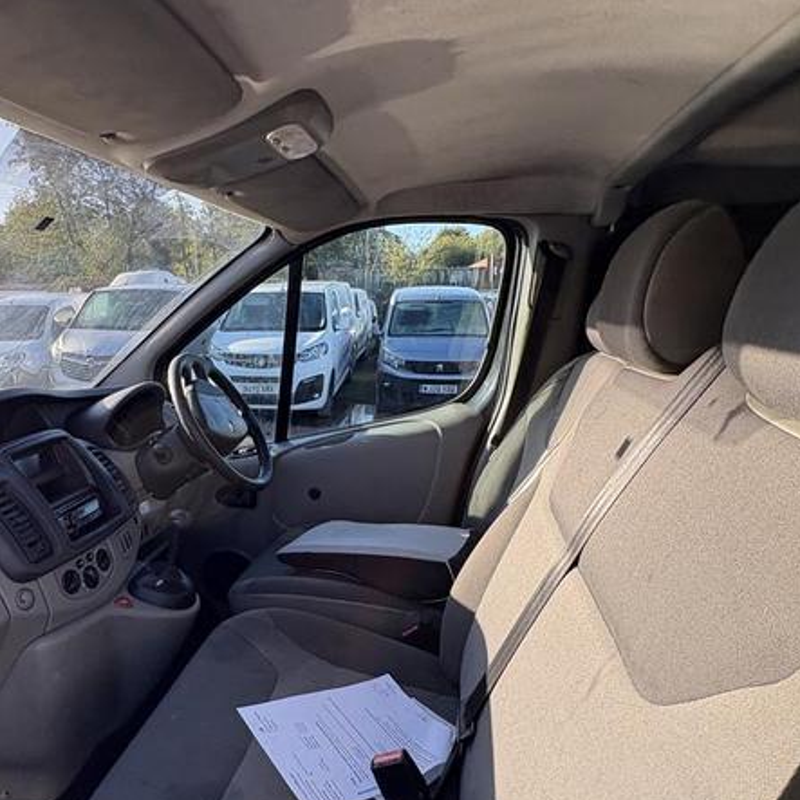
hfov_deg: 61.2
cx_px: 258
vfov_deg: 62.0
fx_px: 654
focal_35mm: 25
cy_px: 506
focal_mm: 2.22
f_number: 2.2
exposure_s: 1/249
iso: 40
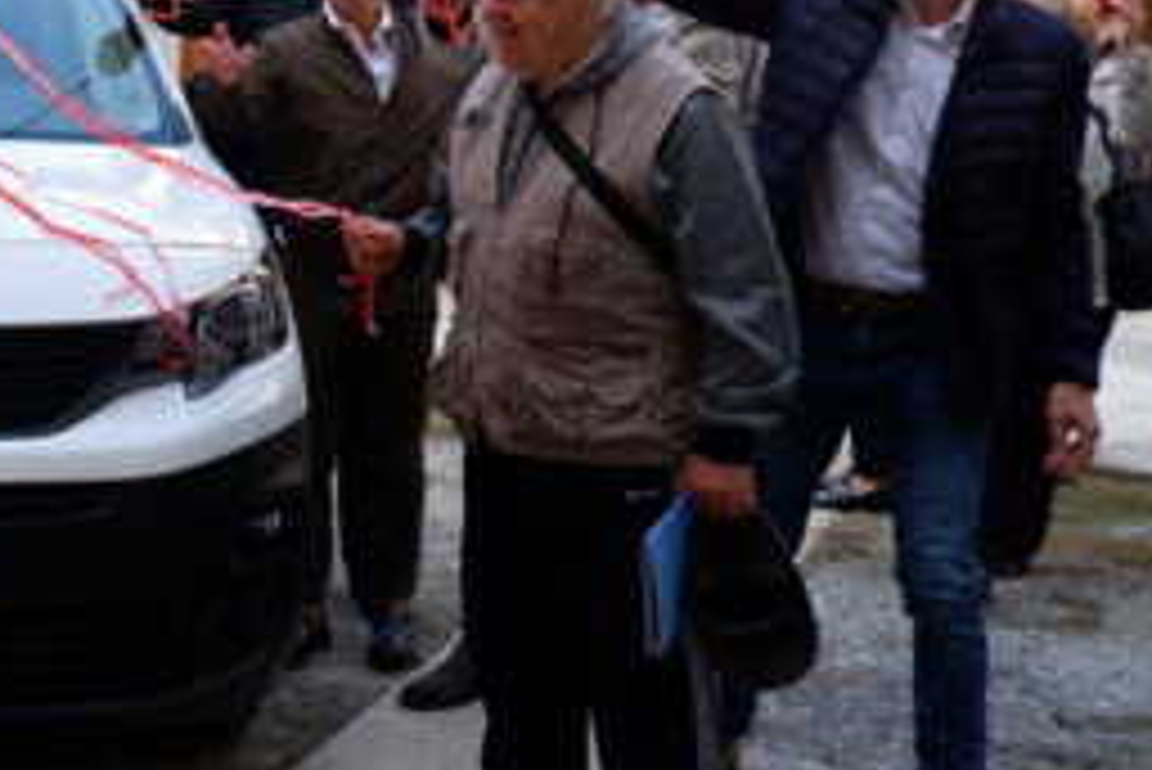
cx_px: -256
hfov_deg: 28.3
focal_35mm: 61
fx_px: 1953
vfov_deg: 22.0
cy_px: 142
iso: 200
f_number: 5
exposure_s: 1/125
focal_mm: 15
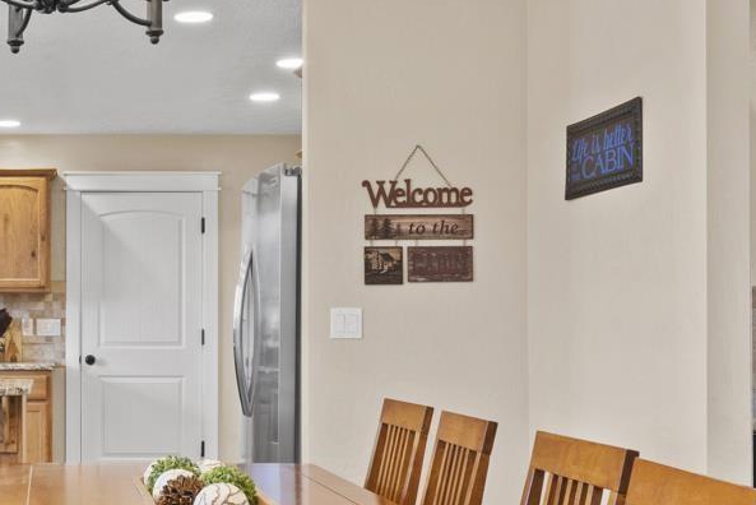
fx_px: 1284
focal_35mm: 61
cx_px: 52
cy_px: 304
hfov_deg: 31.1
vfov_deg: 22.2
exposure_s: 2
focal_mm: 14.5
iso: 100
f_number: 11
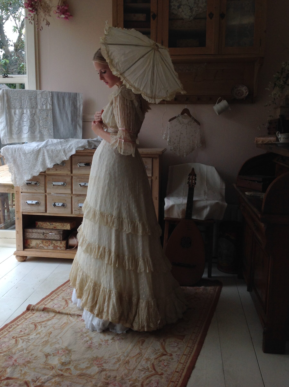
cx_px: 143
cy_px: 185
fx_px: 413
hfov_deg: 38.6
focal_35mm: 37
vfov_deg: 50.2
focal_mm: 4.28
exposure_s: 1/120
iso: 64
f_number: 2.4
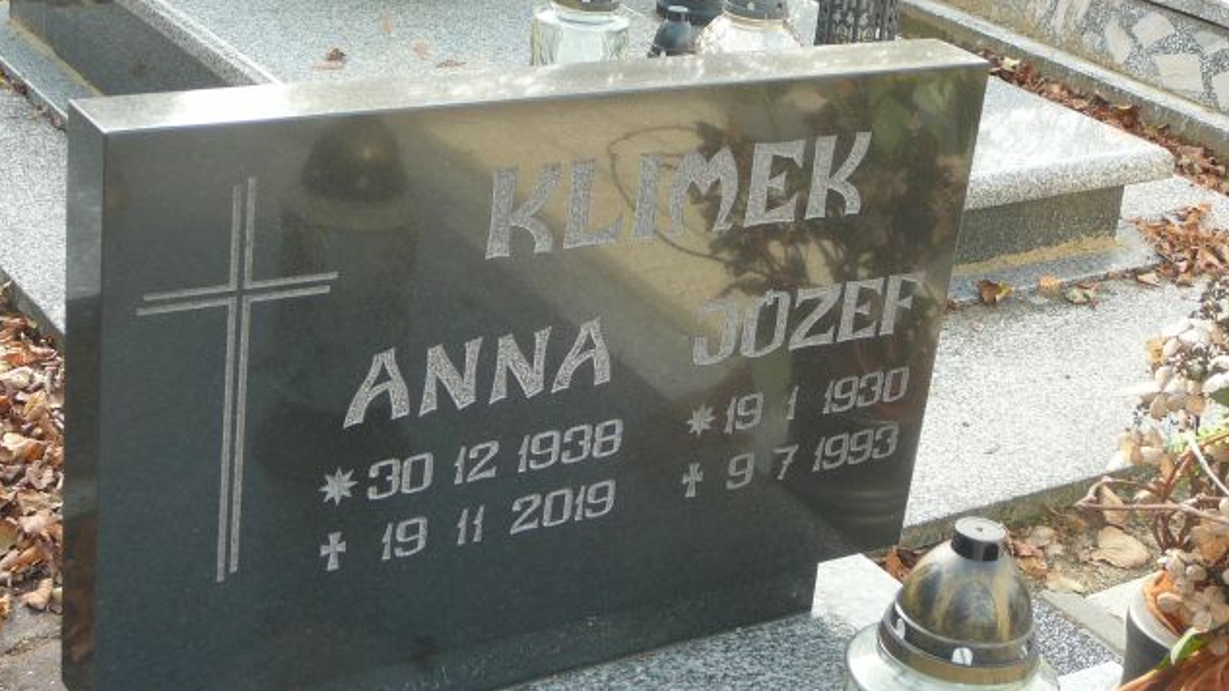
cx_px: 610
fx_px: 2118
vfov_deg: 18.5
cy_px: 342
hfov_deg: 32.4
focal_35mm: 65
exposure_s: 1/80
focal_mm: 8.7
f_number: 3.5
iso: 80
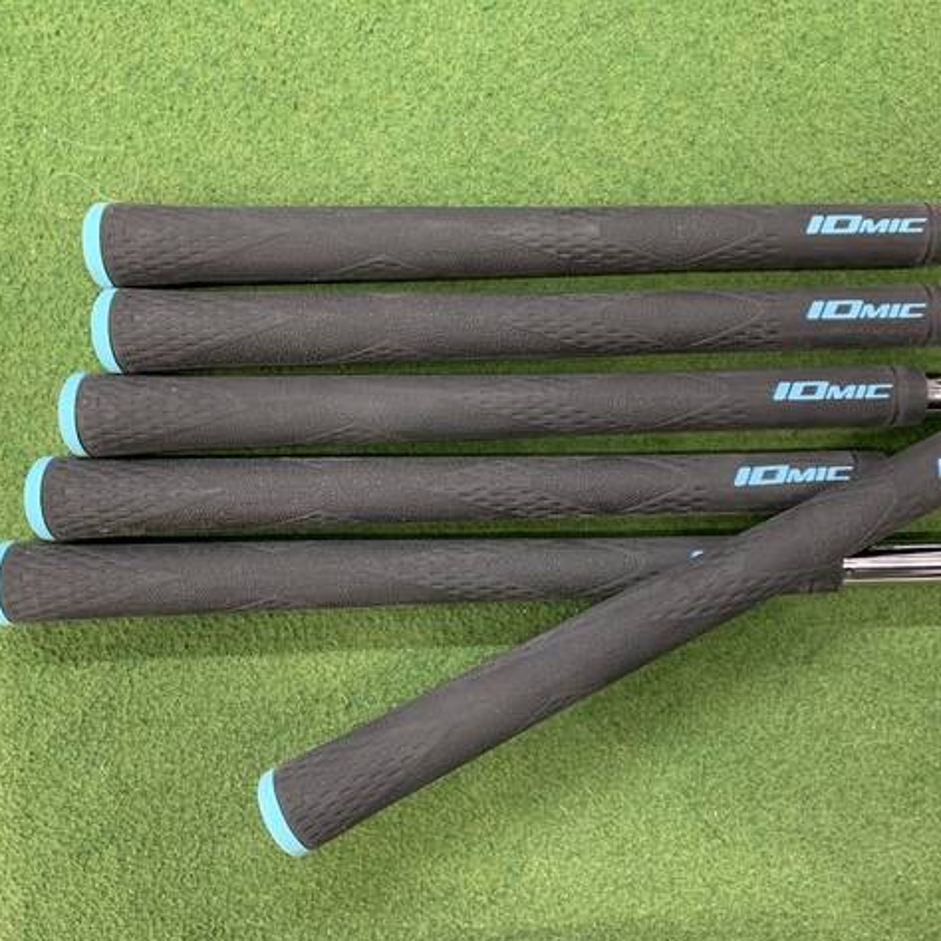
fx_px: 953
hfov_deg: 52.5
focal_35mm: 31
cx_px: 496
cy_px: 474
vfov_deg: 52.5
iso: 320
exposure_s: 1/40
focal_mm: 4.25
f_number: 1.8
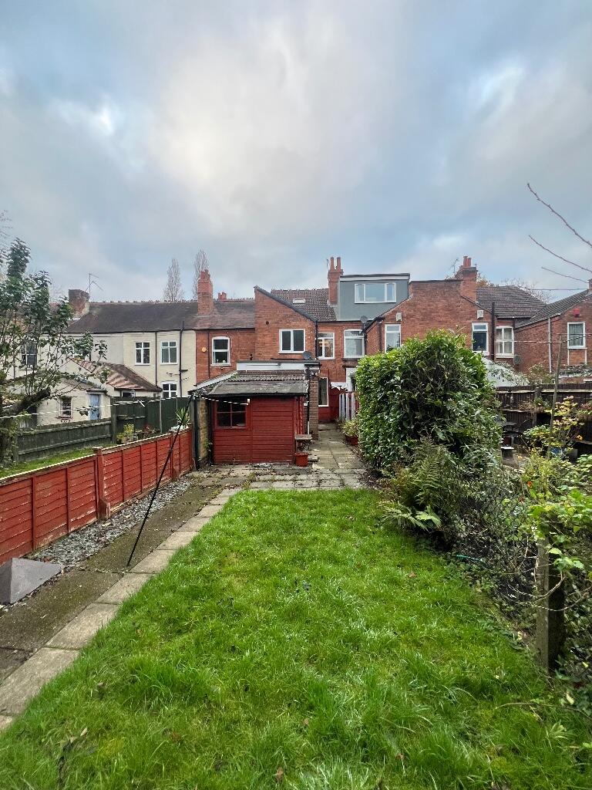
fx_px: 296
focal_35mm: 13
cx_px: 296
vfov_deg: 106.2
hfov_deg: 89.9
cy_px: 395
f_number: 1.8
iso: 80
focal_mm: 1.57
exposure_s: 1/99
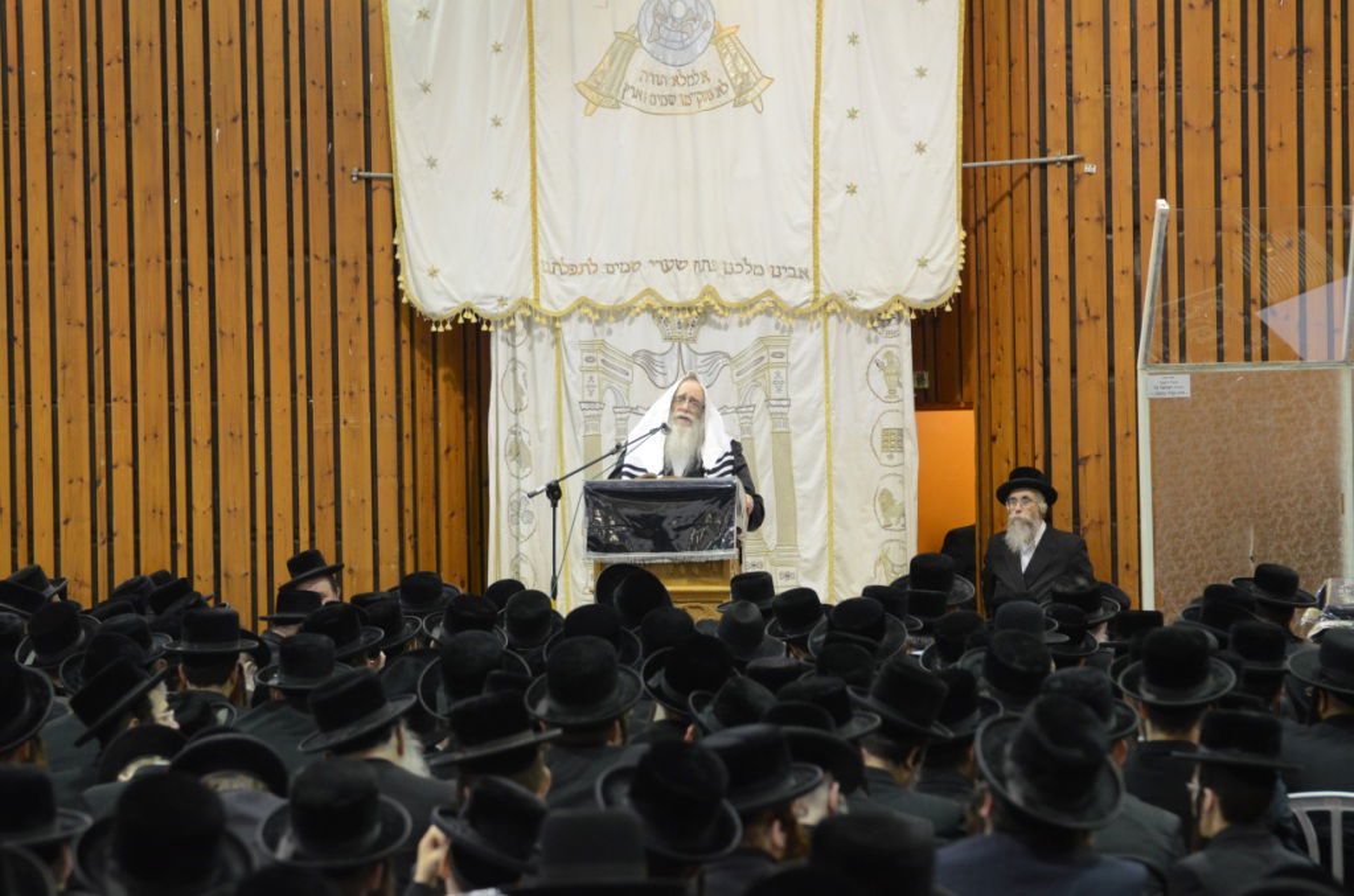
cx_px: 677
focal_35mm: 165
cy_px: 448
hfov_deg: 12.5
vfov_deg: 8.3
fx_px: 6192
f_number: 4.5
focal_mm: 110
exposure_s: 1/50
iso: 1600
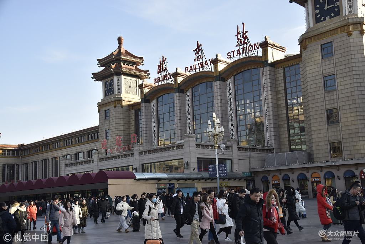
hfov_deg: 46.4
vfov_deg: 31.9
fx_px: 426
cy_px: 122
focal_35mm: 42
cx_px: 182
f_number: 7.1
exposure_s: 1/160
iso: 250
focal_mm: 28
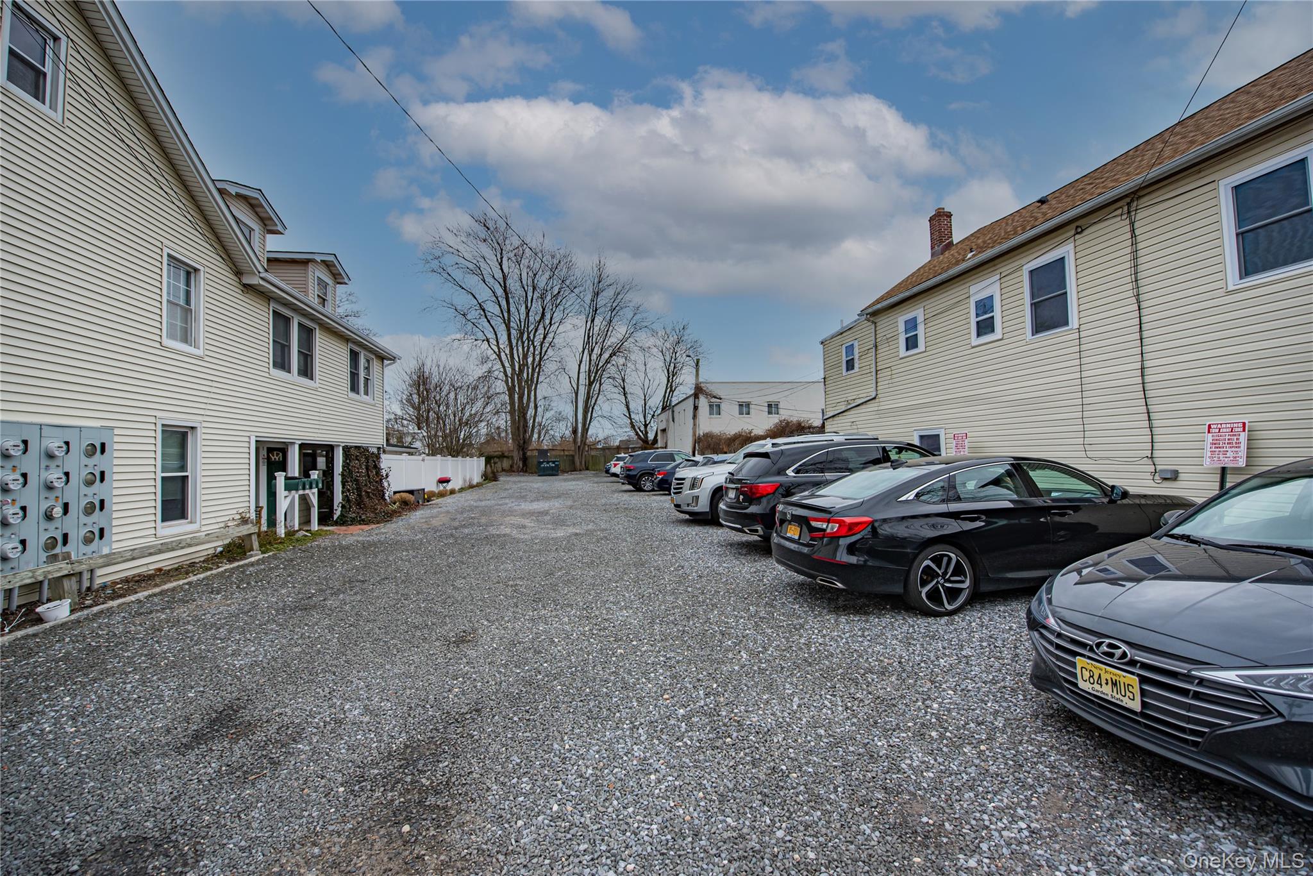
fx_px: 511
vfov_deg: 81.2
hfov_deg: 104.2
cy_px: 438
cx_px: 656
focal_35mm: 14
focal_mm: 14
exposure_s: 1/2500
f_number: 4.5
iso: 400
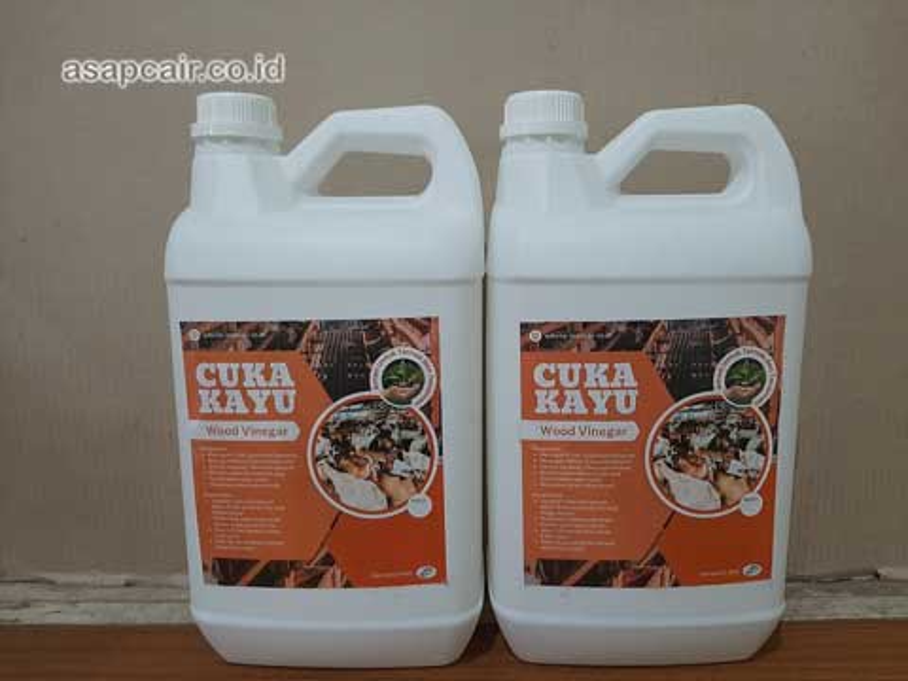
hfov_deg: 65.3
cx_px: 454
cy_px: 340
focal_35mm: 27
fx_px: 708
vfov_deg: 51.4
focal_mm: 3.93
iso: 320
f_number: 1.7
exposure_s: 1/25
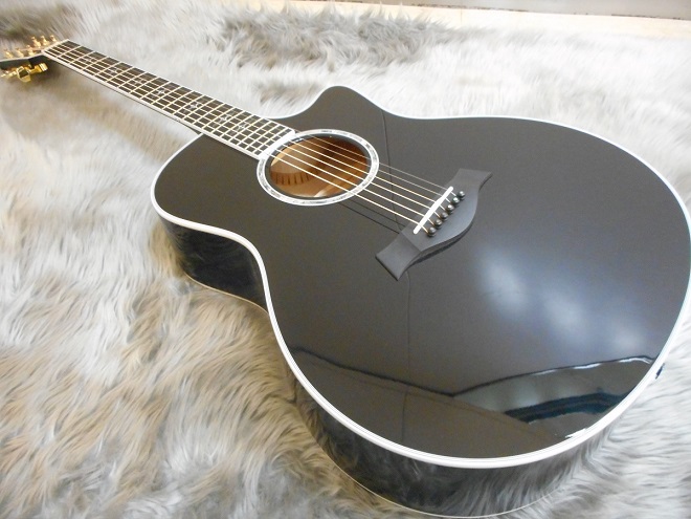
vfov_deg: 54.9
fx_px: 499
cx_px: 346
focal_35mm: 25
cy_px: 260
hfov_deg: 69.4
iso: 800
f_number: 3.7
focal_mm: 4.5
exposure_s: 1/3
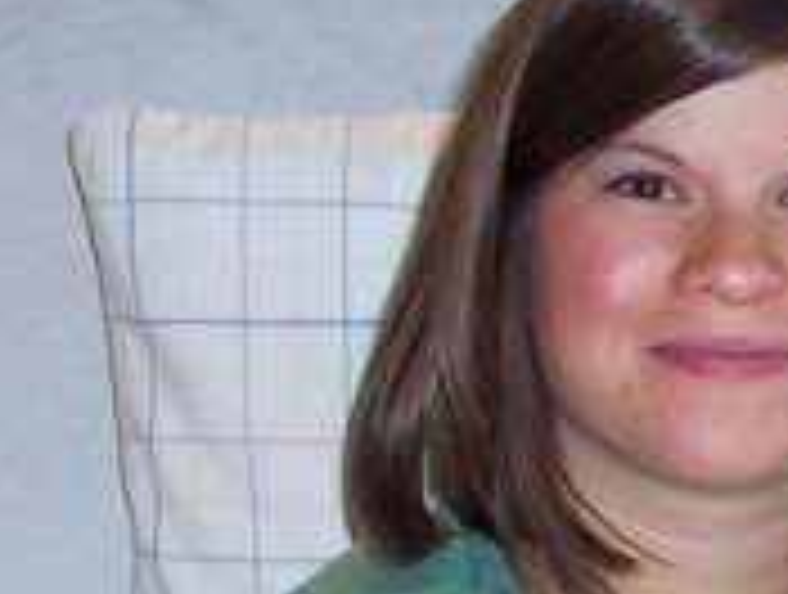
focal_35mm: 208
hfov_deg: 9.3
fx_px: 4745
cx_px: 1144
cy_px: 598
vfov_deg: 7.1
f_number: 3.4
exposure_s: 1/60
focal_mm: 8.6
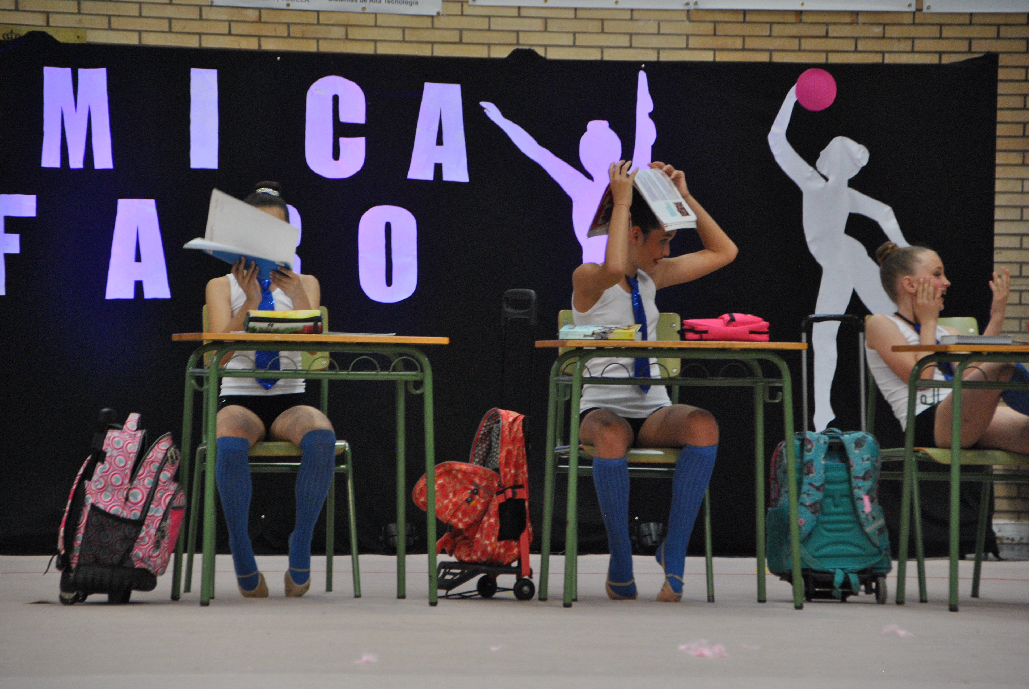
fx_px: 5237
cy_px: 344
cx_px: 514
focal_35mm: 183
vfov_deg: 7.5
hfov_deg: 11.2
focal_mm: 122
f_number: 5.6
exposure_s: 1/100
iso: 800
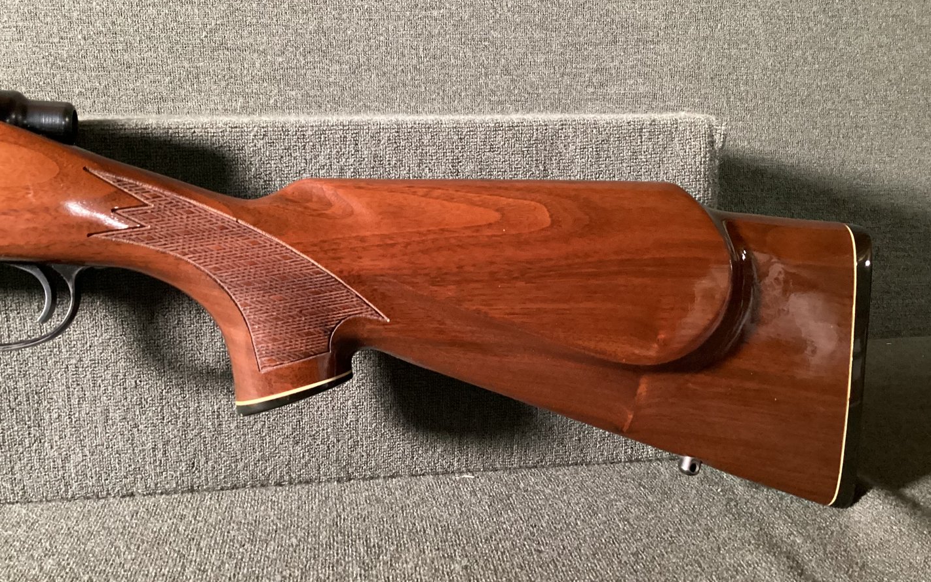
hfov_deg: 55.3
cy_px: 249
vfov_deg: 36.2
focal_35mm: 35
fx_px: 888
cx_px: 453
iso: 800
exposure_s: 1/30
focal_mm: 3.3
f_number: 2.4
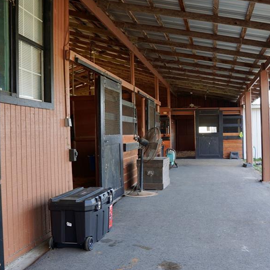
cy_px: 132
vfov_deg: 46.0
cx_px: 199
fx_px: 318
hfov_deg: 44.7
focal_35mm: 36
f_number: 3.2
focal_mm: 16
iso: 100
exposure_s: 1/40
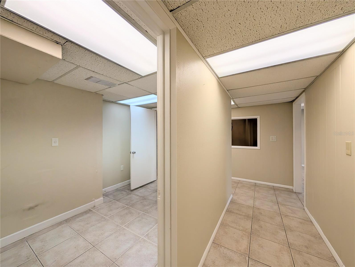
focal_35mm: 12
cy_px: 134
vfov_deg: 94.6
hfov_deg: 110.5
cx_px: 178
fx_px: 123
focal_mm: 2.02
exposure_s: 1/604
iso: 51
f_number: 1.7
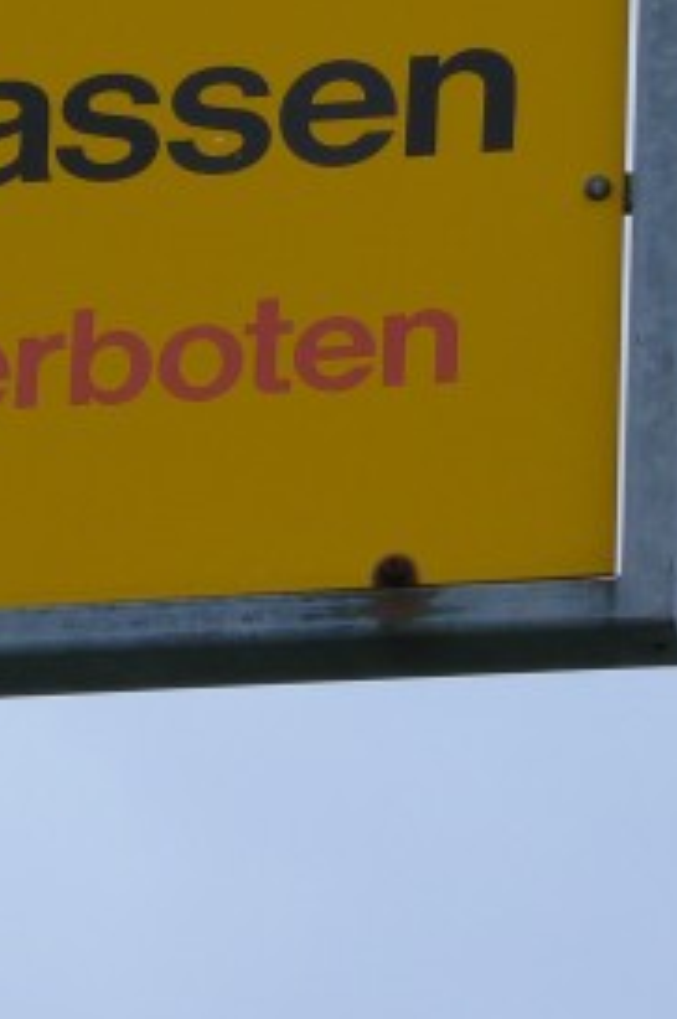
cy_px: 268
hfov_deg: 3.7
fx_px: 10406
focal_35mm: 368
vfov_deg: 5.6
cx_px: -361
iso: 100
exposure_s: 1/320
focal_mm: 25.5
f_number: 5.6
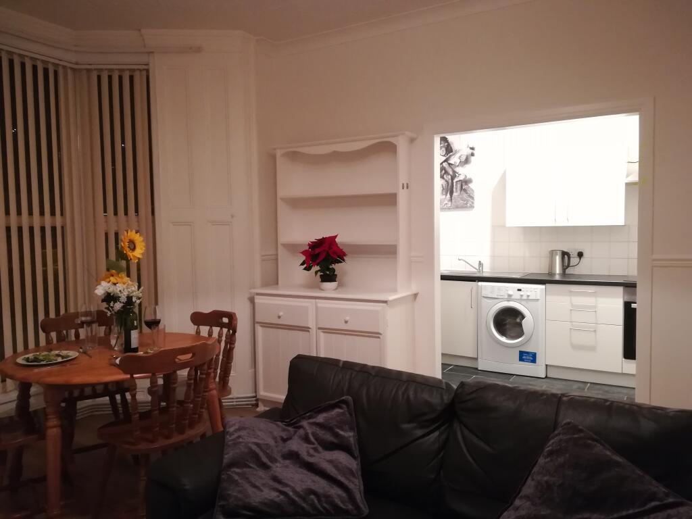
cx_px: 346
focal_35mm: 26
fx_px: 520
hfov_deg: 67.3
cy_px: 260
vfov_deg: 53.1
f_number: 2.2
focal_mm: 3.83
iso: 640
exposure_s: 1/14.3
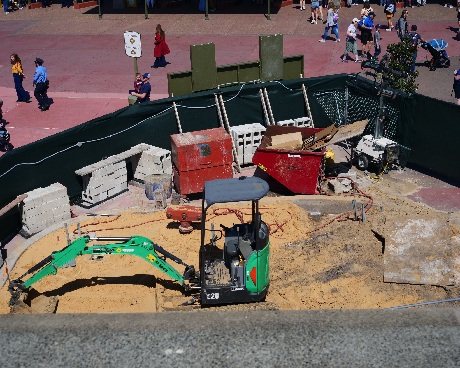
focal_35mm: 53
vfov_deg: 28.6
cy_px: 186
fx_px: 722
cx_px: 229
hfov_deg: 35.4
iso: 200
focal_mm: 25
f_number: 3.5
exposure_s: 1/2000
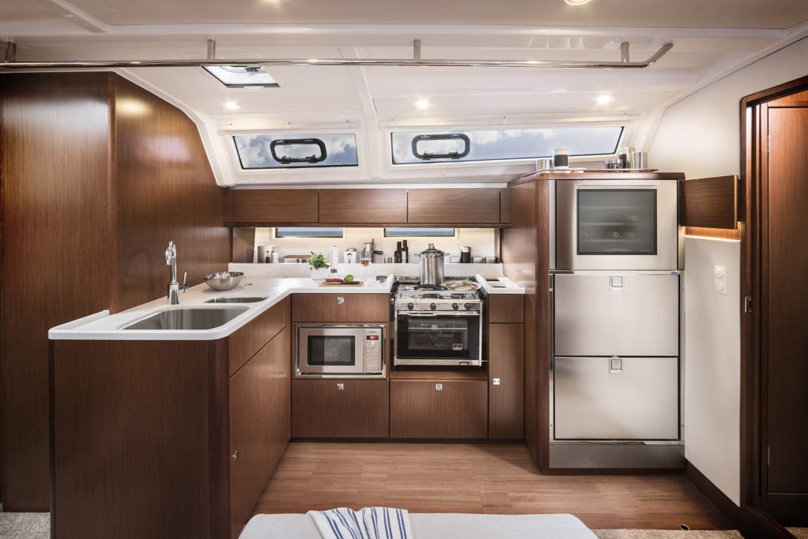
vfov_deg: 77.4
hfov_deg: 100.4
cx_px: 404
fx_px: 337
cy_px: 270
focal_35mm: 15
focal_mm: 15
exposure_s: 2
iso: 100
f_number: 16
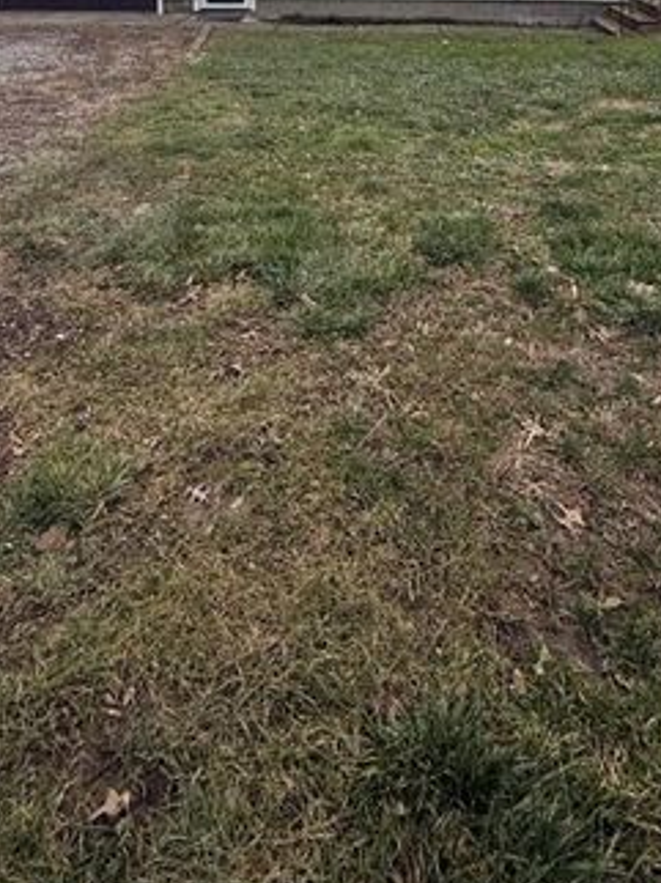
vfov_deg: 49.8
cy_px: -7
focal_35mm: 29
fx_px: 739
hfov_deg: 48.1
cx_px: 368
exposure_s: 1/717
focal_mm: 2.22
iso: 50
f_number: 2.2
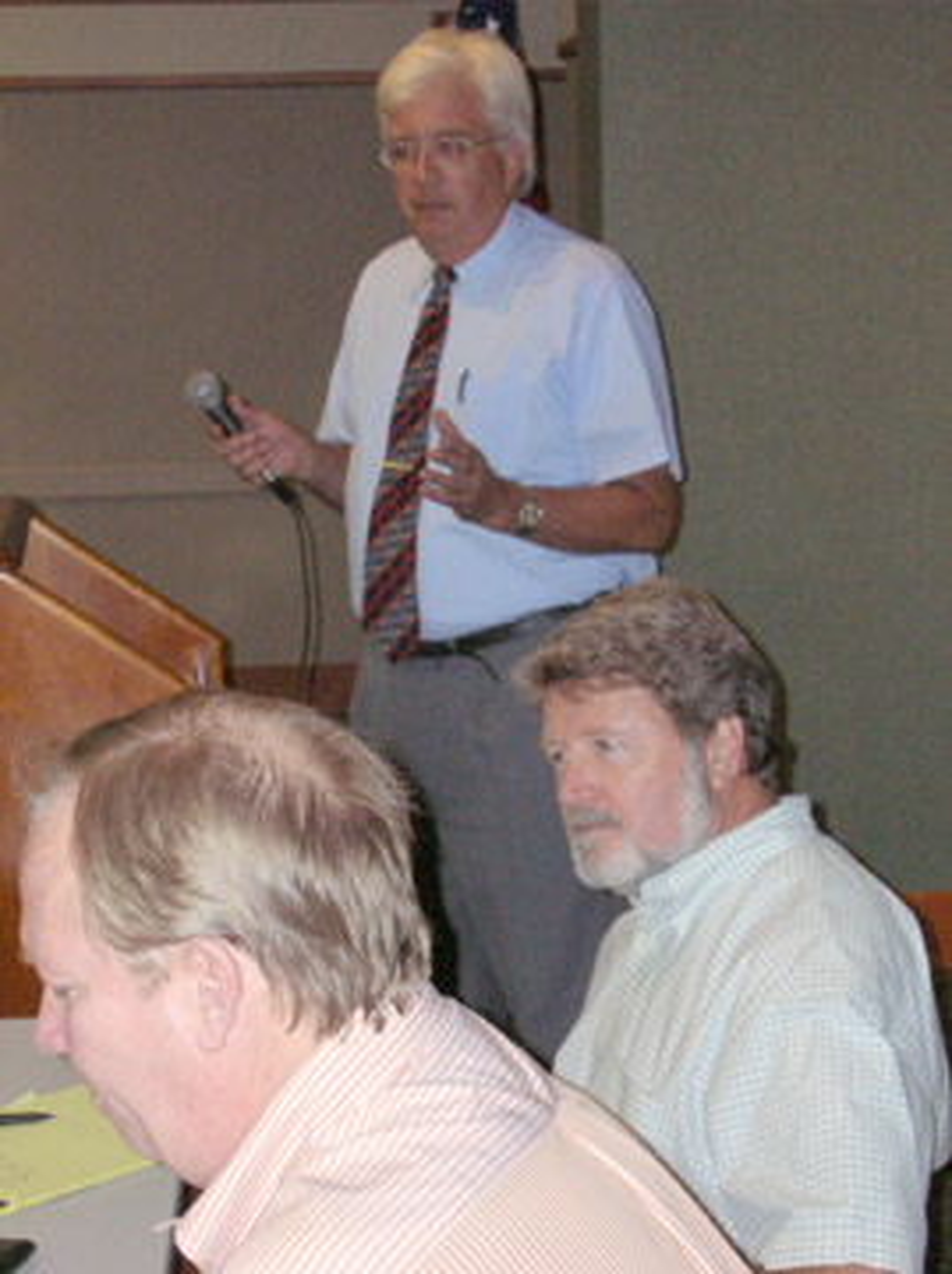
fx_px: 2720
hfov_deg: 19.9
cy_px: 637
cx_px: 476
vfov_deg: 26.4
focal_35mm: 74
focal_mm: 12.3
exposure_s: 1/60.1
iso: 200
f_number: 4
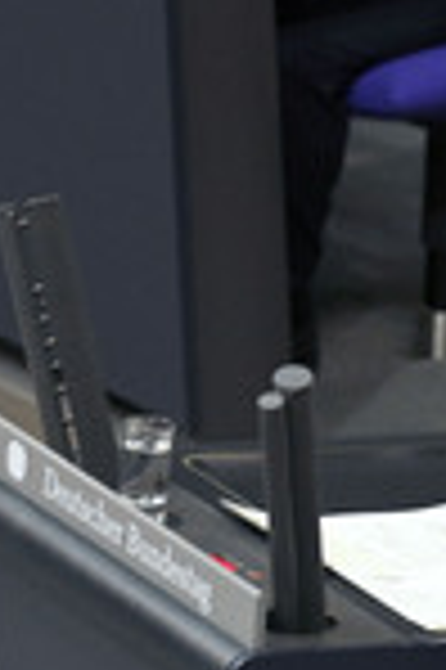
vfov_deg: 2.7
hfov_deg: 1.8
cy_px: 40
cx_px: 209
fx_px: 14062
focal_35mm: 755
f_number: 5.6
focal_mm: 250
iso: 8000
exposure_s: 1/400
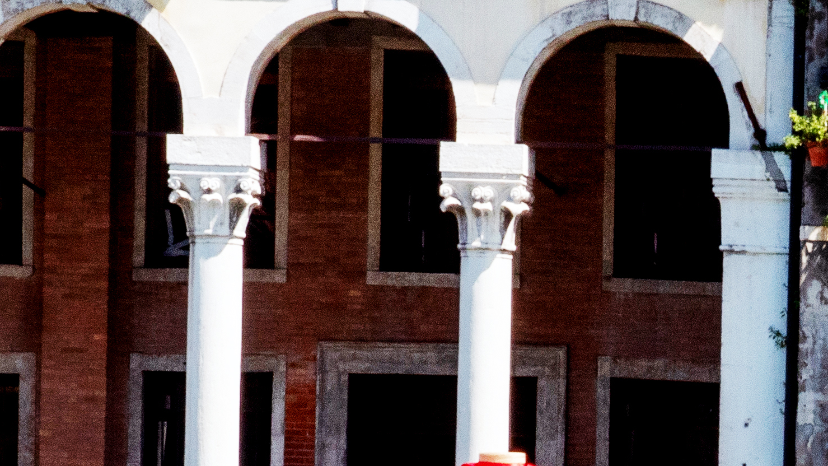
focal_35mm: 224
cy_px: 646
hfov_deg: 9.4
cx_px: 1134
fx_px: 4918
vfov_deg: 5.4
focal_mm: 33
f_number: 18
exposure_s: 1/160
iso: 400
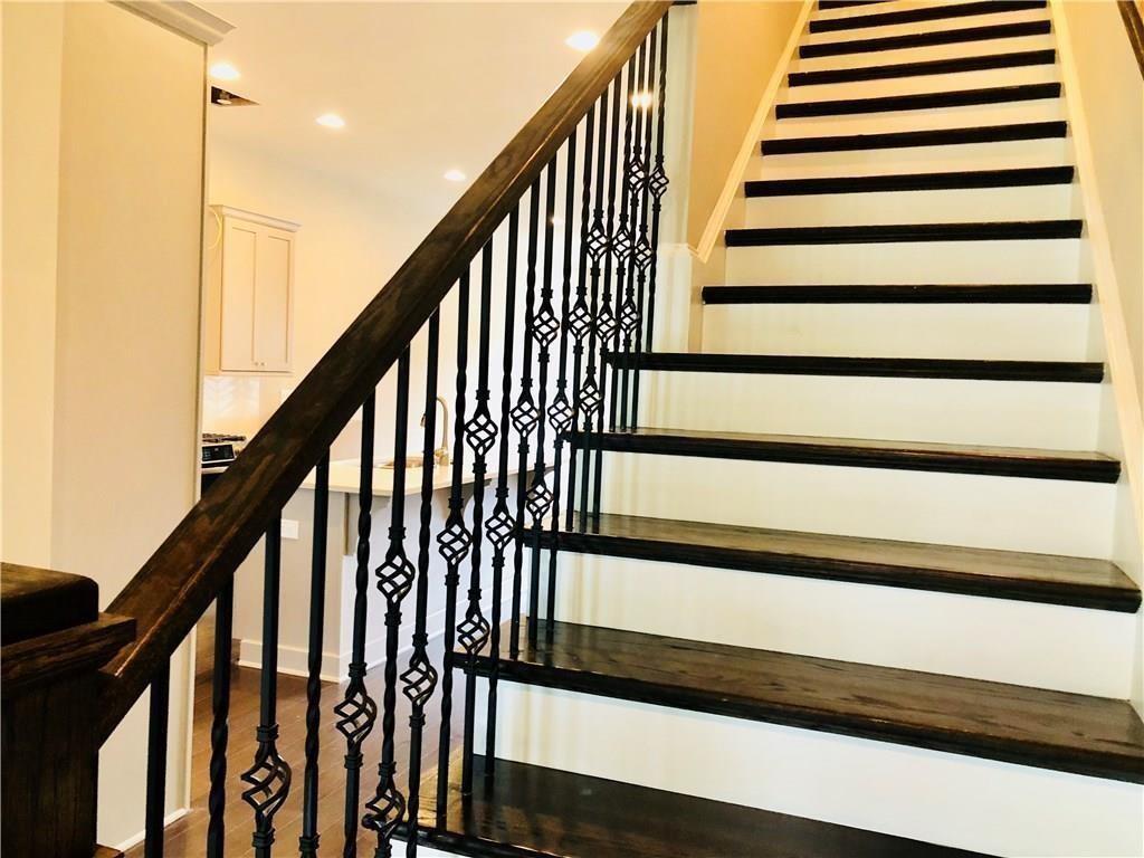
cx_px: 572
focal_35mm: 28
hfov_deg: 63.4
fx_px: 925
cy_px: 429
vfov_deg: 49.7
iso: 50
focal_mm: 4
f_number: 1.8
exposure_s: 1/15
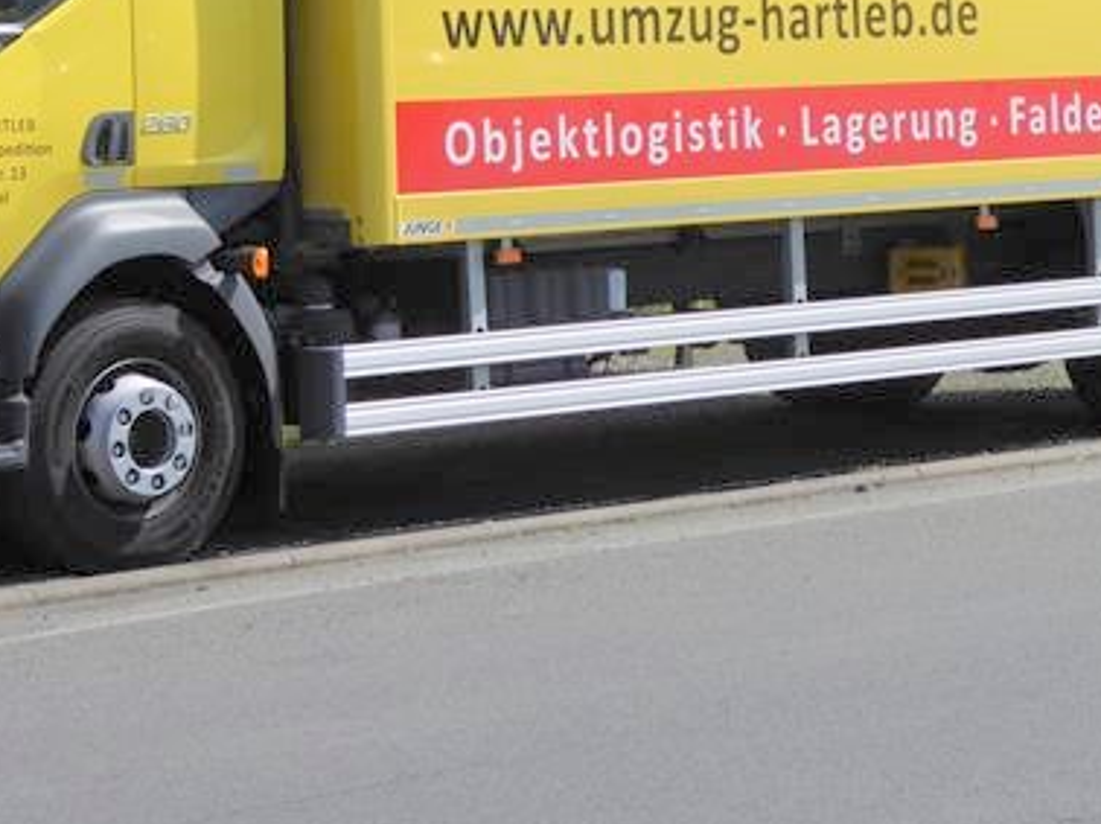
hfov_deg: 15.5
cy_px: 17
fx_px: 4037
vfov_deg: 11.6
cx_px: 489
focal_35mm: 127
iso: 100
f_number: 4.2
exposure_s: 1/800
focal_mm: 10.3
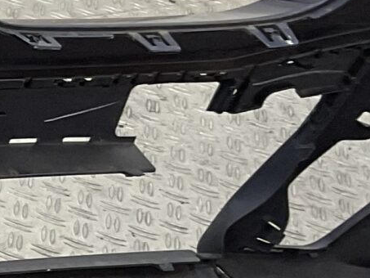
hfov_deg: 10.2
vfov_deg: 9.0
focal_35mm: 164
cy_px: 278
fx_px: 1753
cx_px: -564
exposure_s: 1/100
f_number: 1.8
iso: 32
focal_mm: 3
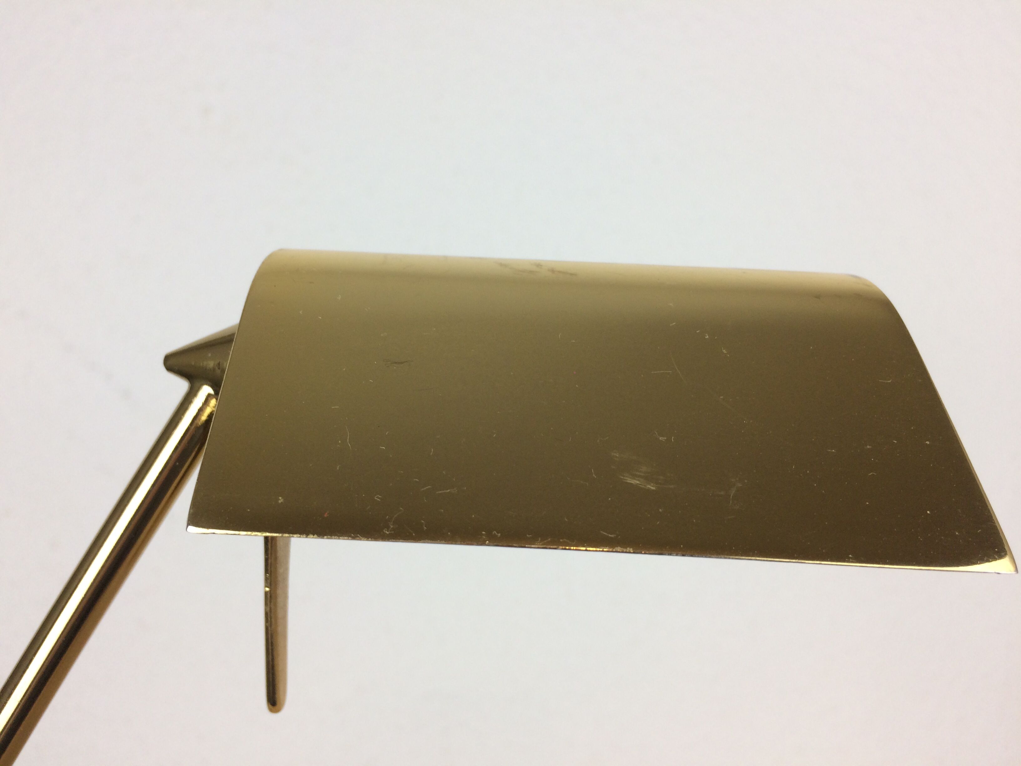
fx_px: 855
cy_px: 383
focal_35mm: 29
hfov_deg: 61.7
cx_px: 510
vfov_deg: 48.2
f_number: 2.2
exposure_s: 1/100
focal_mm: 4.15
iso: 50
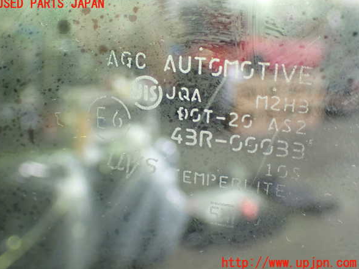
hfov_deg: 39.7
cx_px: 176
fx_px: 498
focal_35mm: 48
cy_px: 134
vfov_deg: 30.3
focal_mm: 8.4
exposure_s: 1/50
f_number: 3.1
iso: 1000
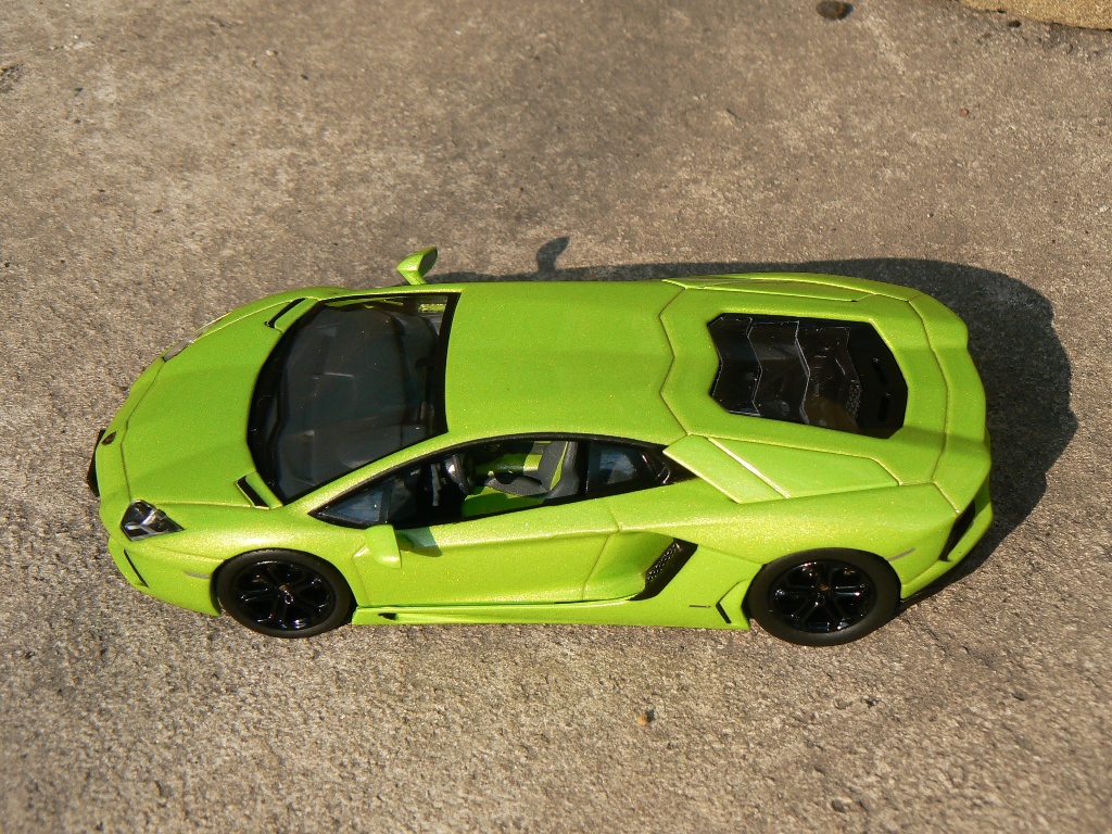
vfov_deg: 22.9
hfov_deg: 30.3
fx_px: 2056
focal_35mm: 64
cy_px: 417
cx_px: 556
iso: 80
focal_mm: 10.7
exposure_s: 1/400
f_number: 5.6
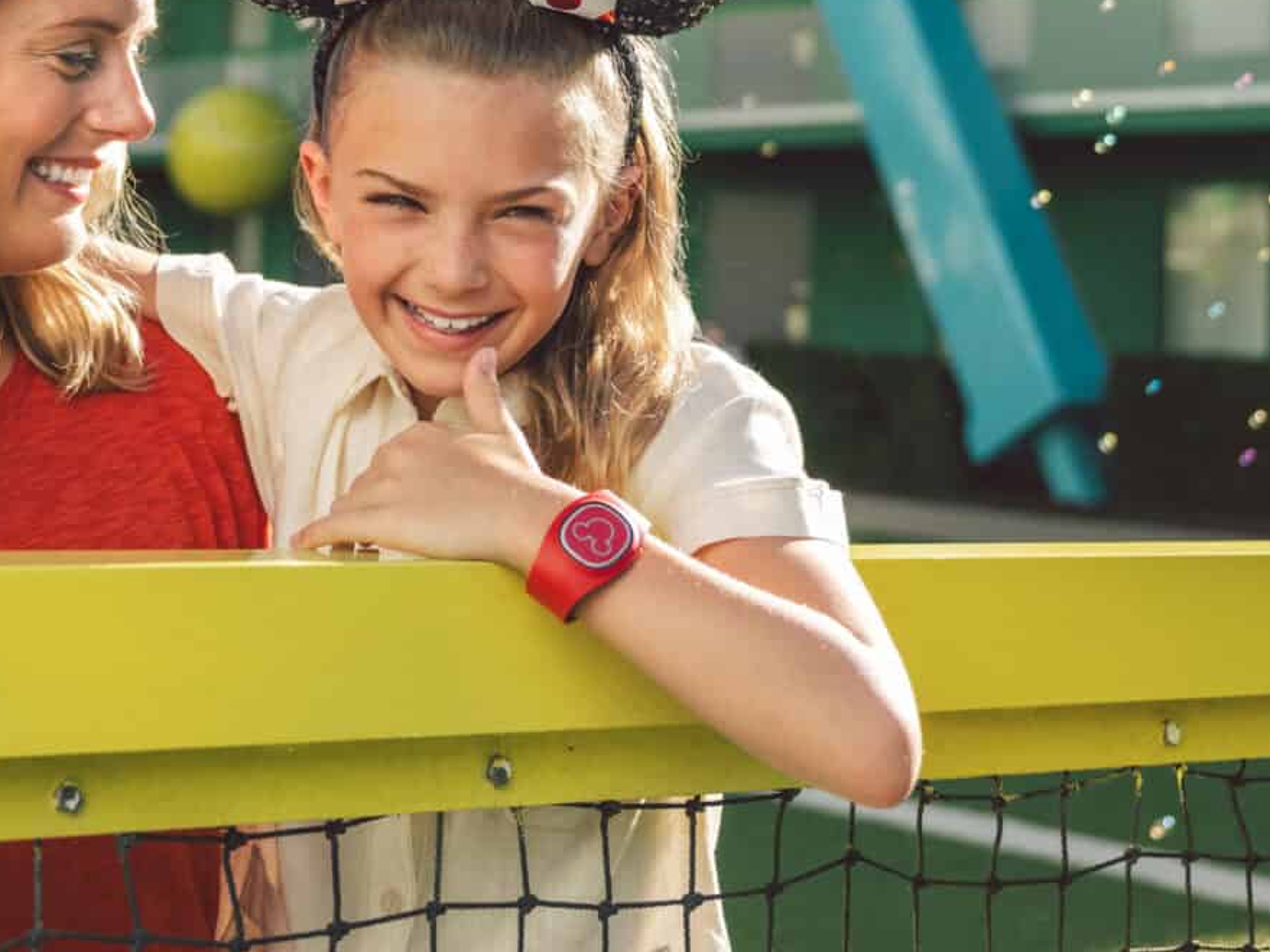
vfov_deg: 16.9
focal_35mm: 85
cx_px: 355
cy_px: -11
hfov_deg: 22.7
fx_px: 3133
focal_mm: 30.5
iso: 64
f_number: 2.8
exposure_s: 1/500
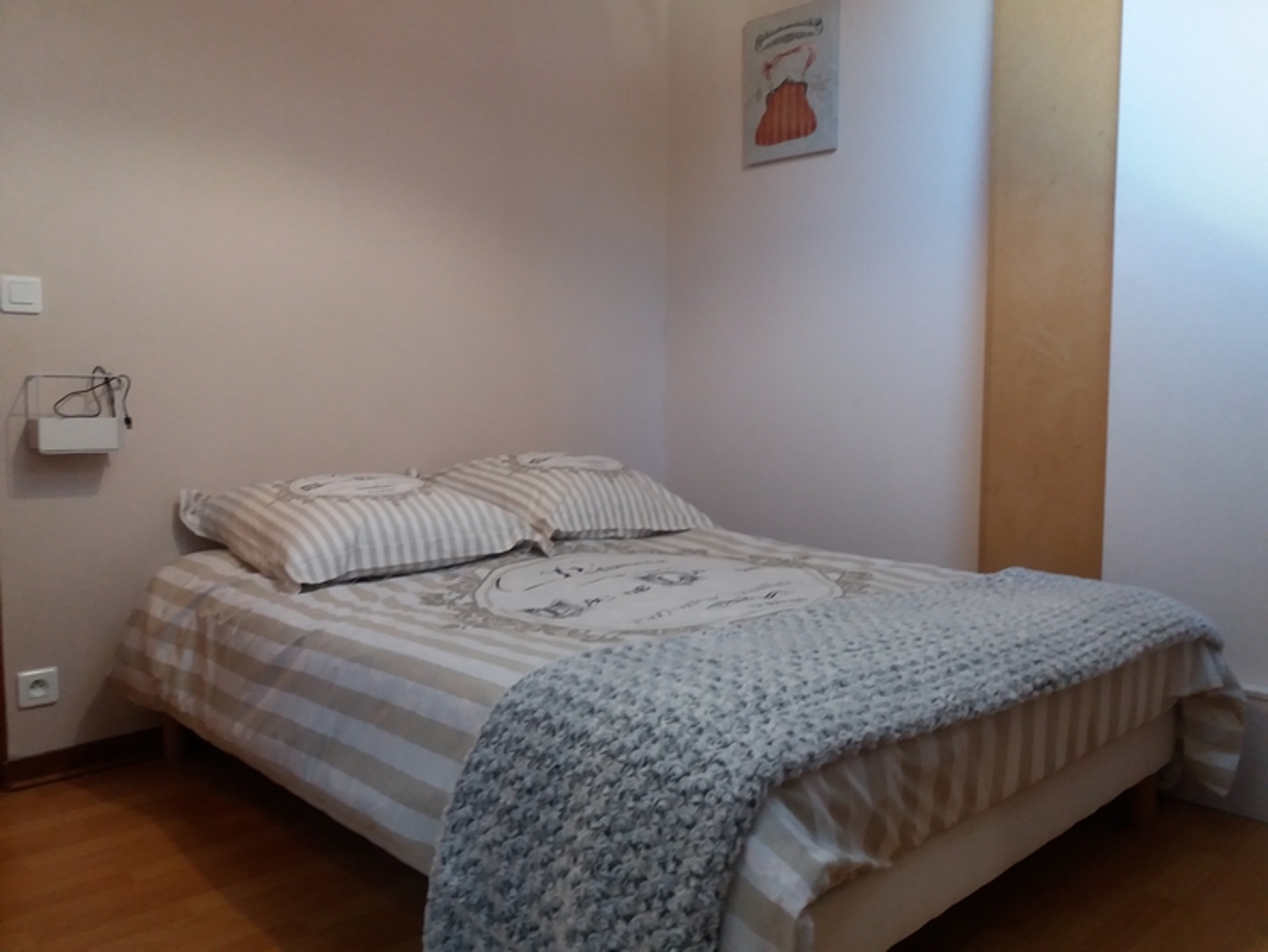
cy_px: 476
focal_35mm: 28
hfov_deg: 63.4
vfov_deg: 49.8
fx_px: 1026
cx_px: 634
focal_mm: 3.7
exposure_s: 1/20
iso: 160
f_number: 1.9
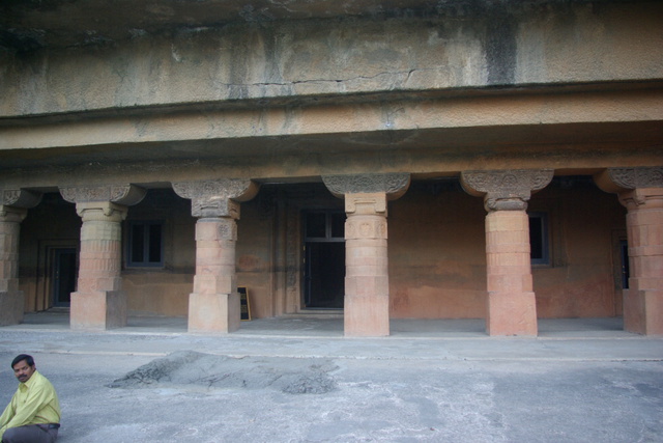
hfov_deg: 67.4
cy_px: 222
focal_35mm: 27
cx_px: 332
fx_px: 497
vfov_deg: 48.0
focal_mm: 18
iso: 400
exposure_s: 1/30
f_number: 3.5
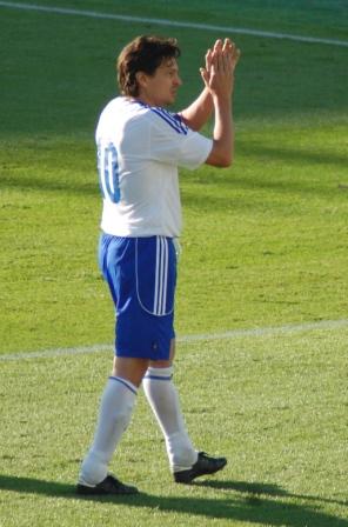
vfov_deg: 4.6
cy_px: 264
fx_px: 6565
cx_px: 174
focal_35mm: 450
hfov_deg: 3.0
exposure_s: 1/800
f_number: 5.6
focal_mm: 300
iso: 400
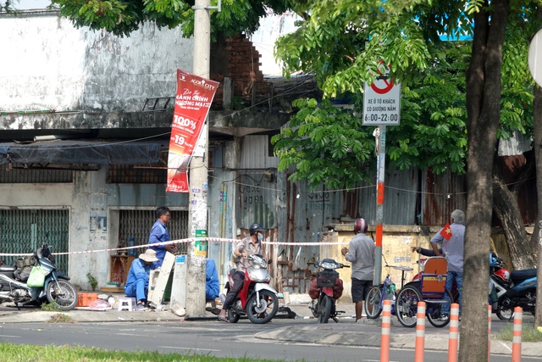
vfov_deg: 5.4
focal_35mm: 256
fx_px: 3855
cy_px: 181
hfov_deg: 8.0
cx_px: 271
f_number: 5.6
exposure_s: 1/640
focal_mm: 93.9
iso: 320
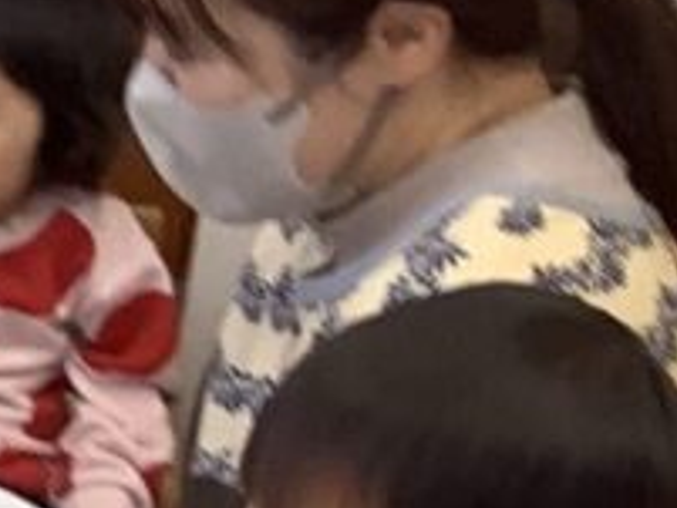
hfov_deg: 9.2
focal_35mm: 185
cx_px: -1122
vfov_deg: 8.0
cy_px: 145
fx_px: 3620
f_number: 2.4
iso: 64
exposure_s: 1/60
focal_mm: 3.3
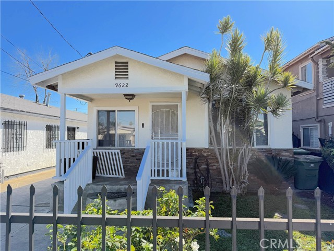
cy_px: 126
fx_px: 232
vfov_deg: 56.8
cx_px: 167
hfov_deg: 71.6
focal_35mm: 24
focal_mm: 6.76
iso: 100
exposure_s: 1/3759
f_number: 1.78
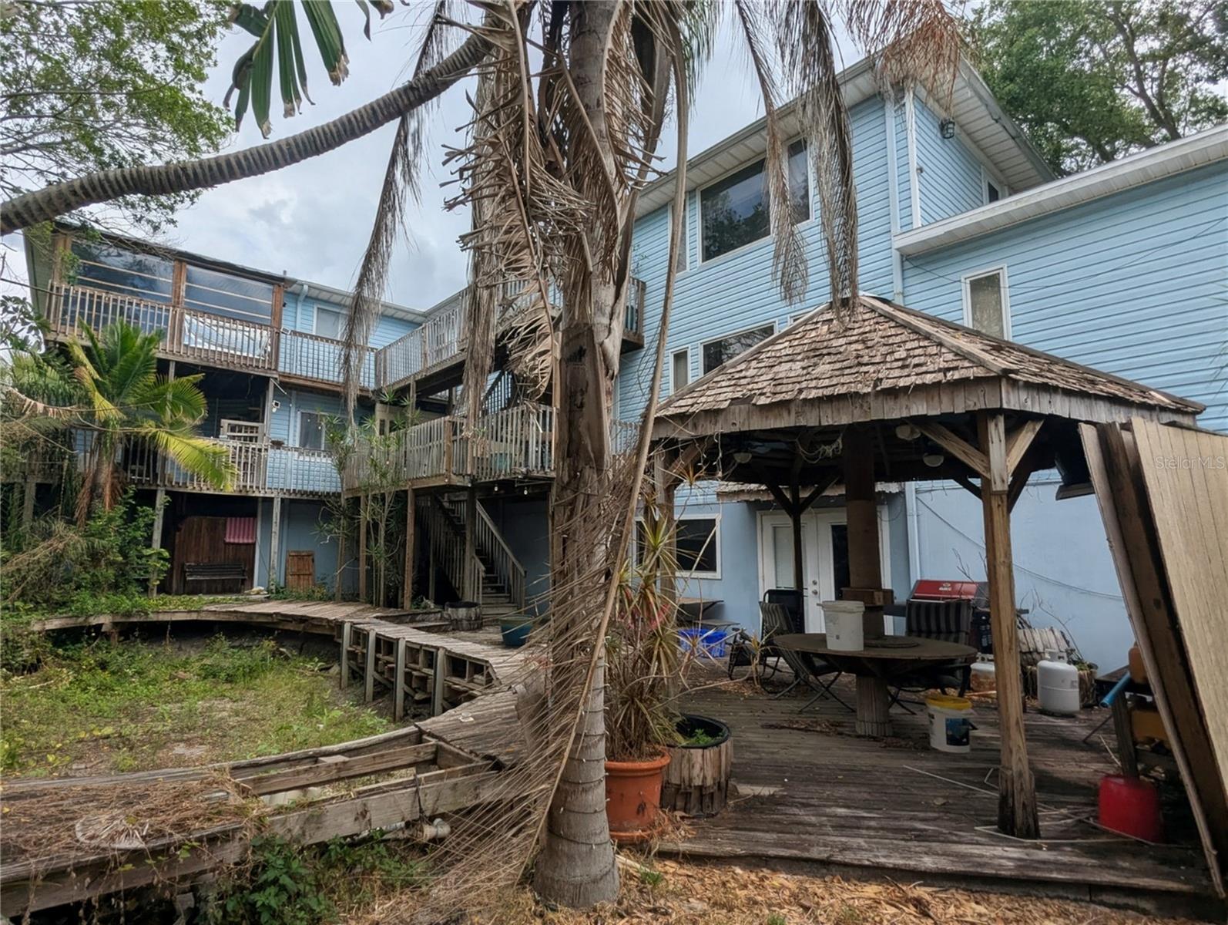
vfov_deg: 78.2
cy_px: 462
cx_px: 614
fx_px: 568
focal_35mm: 16
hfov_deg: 94.4
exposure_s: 1/1192
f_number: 2.2
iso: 50
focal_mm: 2.35
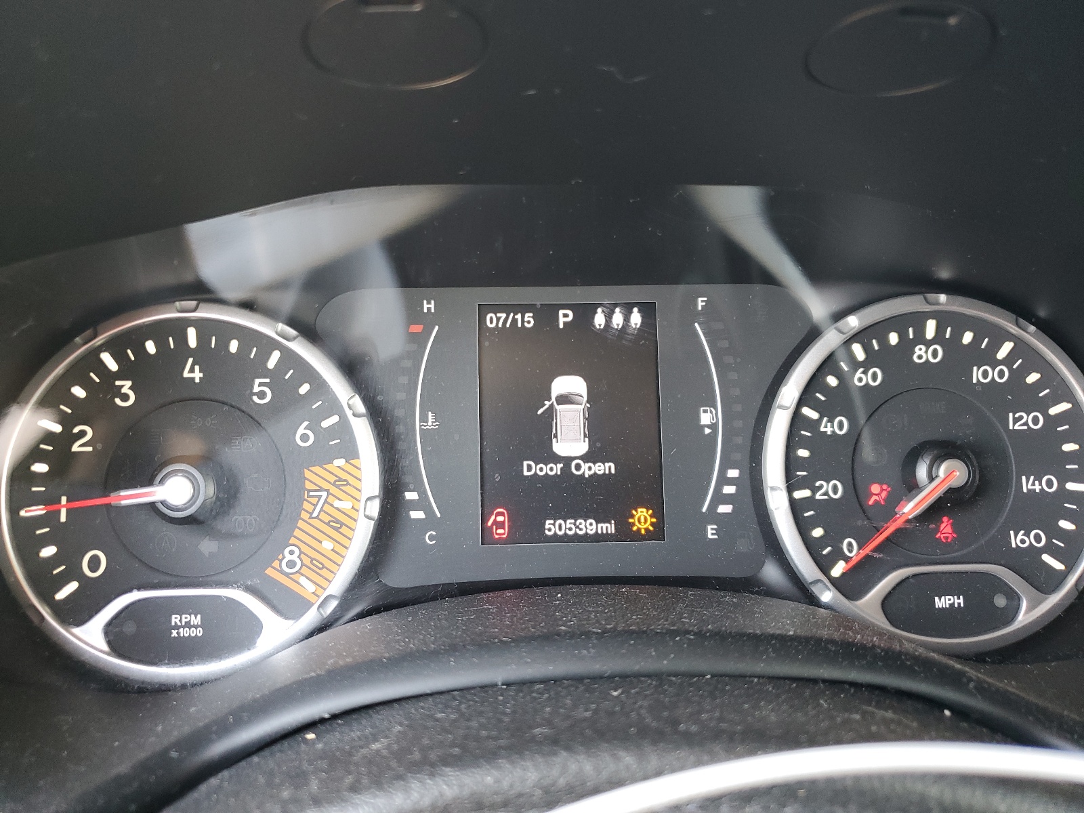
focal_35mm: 26
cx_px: 542
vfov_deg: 53.1
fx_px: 814
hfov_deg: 67.3
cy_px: 406
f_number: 1.5
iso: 107
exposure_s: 1/60.2
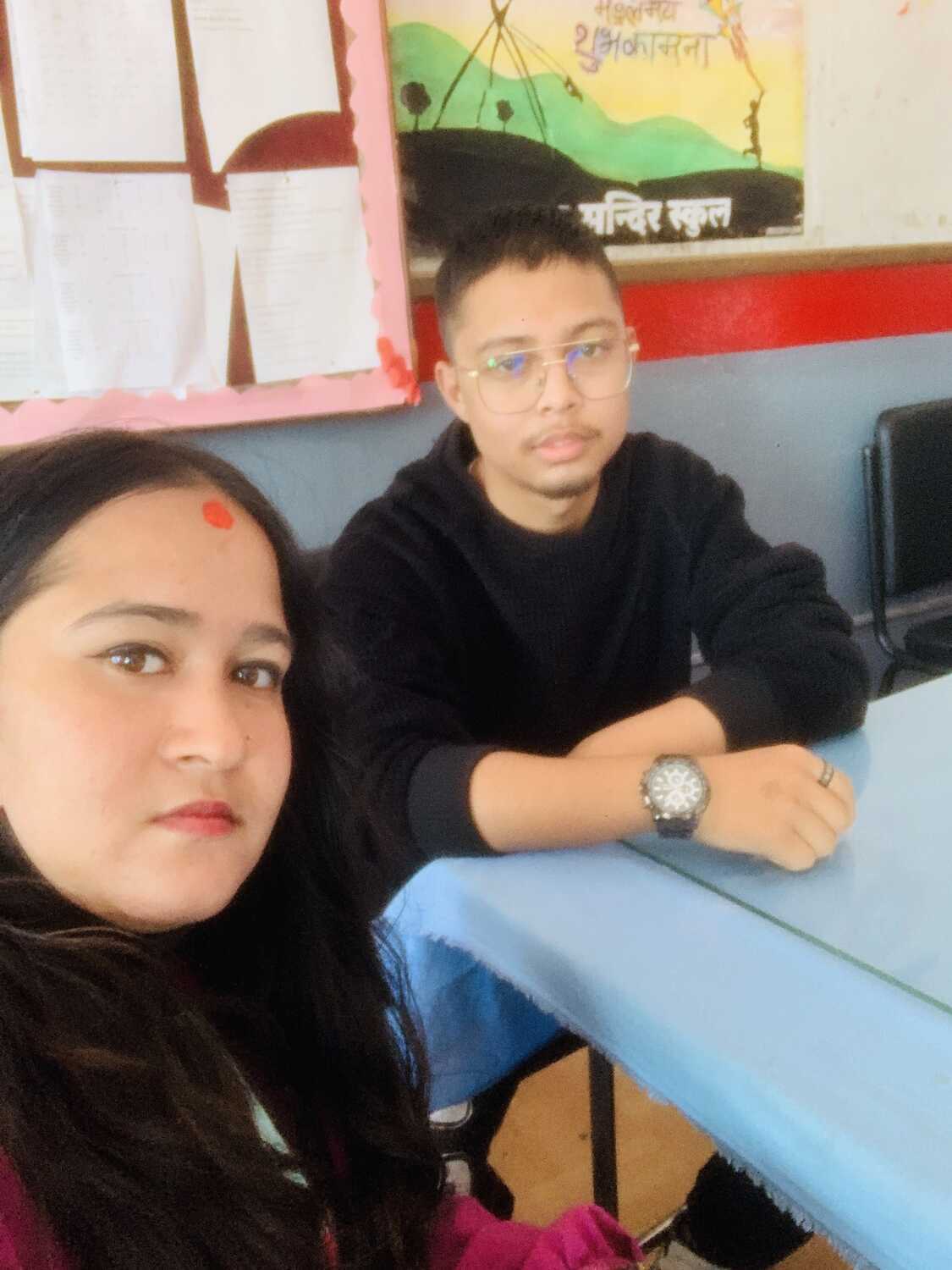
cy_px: 635
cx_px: 476
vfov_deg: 56.8
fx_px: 1173
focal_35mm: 32
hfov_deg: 44.2
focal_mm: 2.87
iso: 320
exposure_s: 1/60
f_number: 2.2
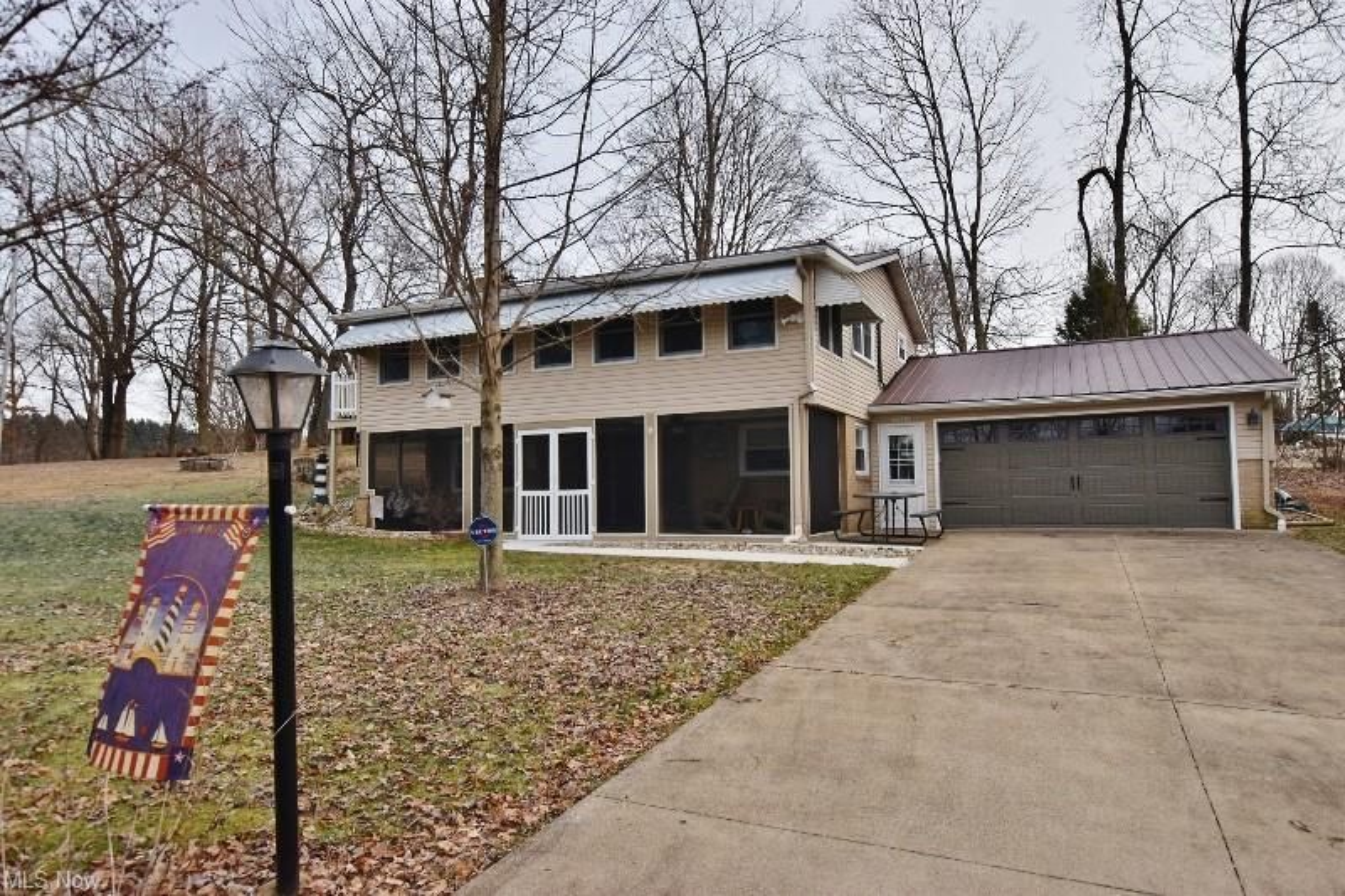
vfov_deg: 59.5
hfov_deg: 81.2
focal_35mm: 21
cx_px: 672
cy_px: 448
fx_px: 784
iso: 200
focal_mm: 14
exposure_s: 1/320
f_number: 9
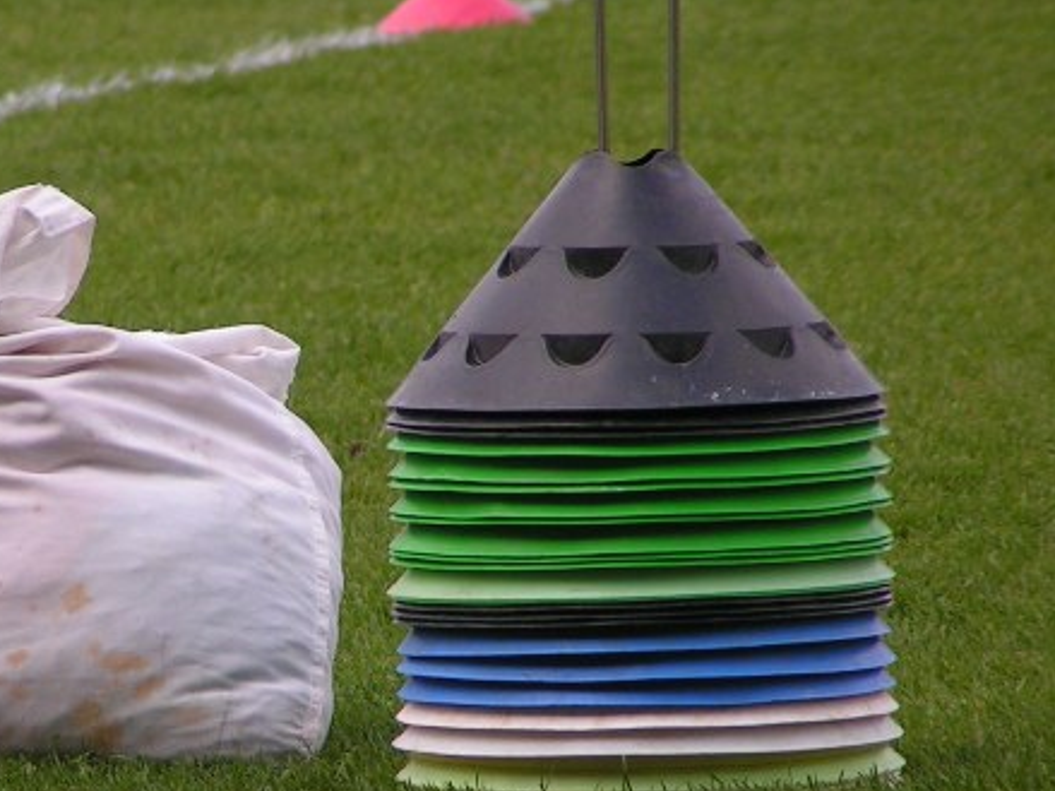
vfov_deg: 2.1
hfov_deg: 2.9
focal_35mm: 692
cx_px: 137
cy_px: 563
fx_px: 21084
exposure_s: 1/500
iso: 50
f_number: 3.5
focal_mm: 58
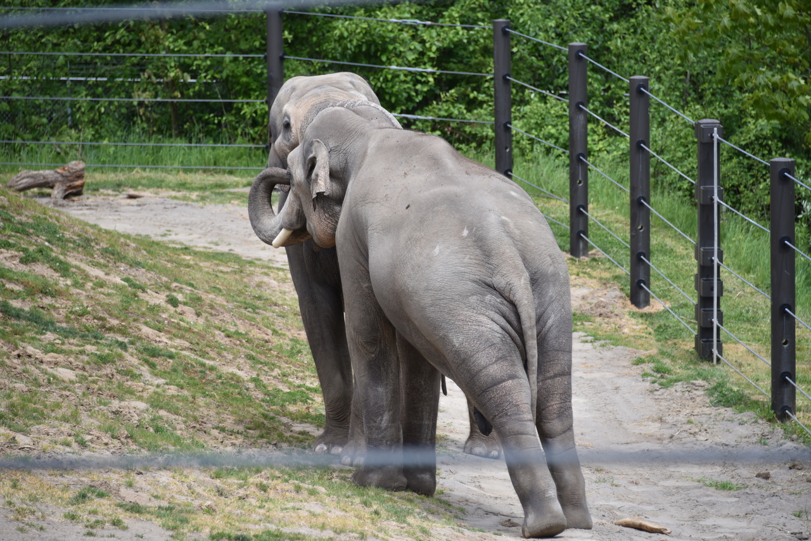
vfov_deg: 6.5
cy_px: 270
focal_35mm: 210
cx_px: 406
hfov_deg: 9.8
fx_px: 4732
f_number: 5.6
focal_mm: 210
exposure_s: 1/500
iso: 220
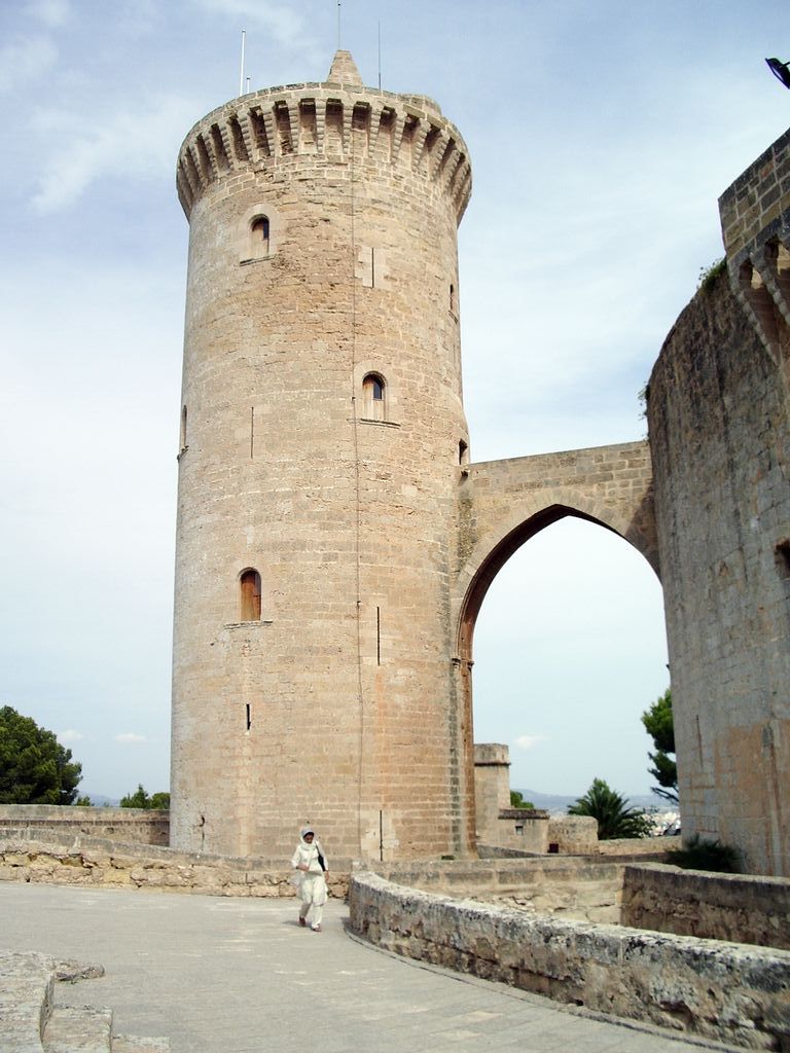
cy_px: 526
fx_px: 1065
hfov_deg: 40.7
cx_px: 395
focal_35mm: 35
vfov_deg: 52.6
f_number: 4.3
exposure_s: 1/640
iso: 50
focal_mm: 5.8
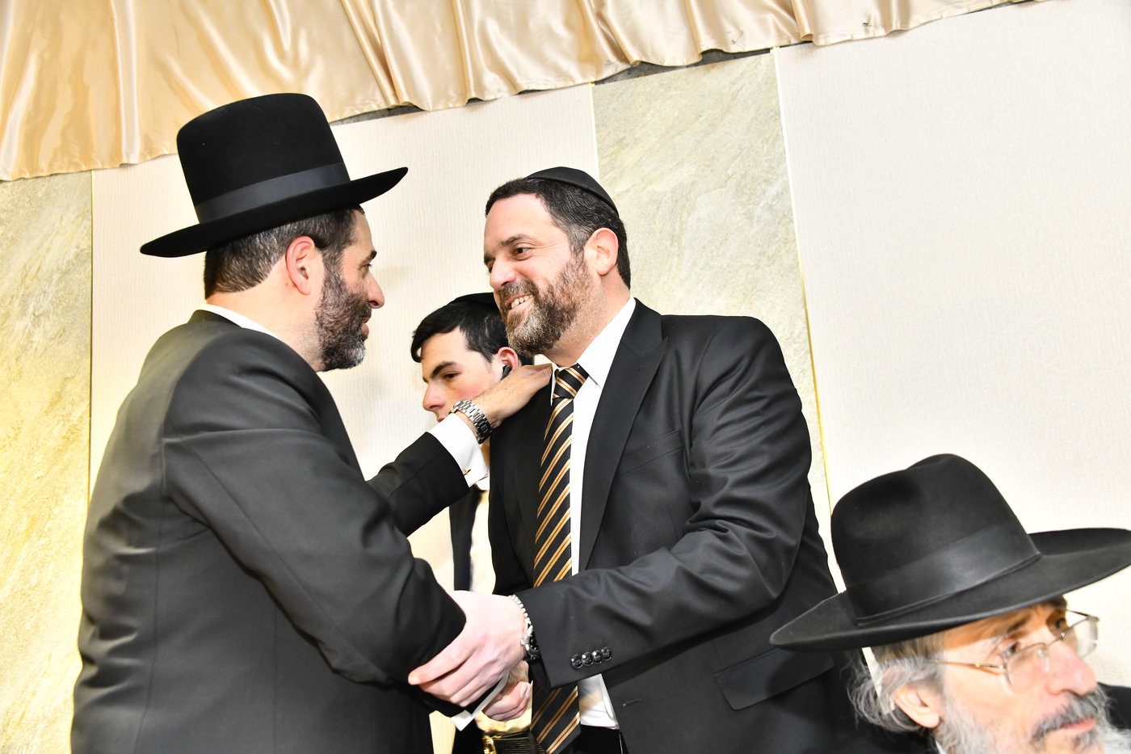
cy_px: 377
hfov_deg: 46.4
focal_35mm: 42
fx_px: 1319
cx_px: 566
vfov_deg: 31.9
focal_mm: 42
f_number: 5.6
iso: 2000
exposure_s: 1/160
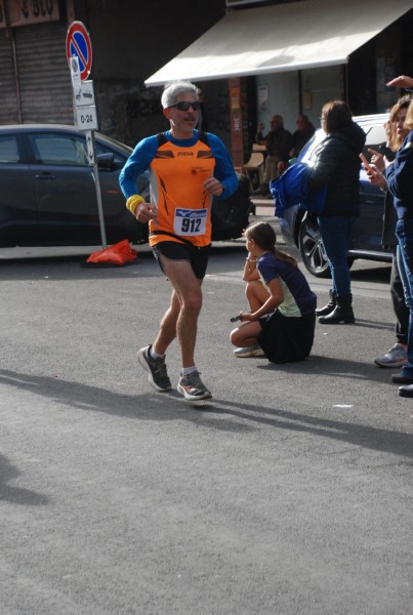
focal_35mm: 105
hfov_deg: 13.1
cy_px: 308
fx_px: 1797
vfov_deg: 19.4
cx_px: 206
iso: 1000
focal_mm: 70
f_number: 5.6
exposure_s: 1/1000
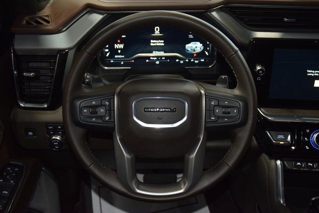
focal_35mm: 44
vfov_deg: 30.9
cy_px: 106
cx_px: 160
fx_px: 386
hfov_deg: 45.0
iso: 1100
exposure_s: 1/25
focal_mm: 29
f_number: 3.8
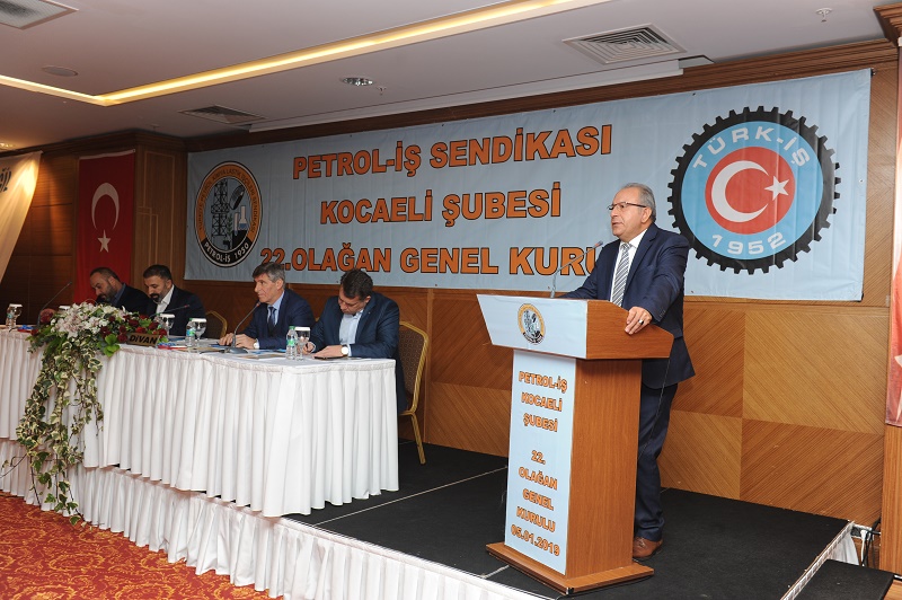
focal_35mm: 32
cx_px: 451
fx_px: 801
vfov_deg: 41.0
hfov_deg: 58.8
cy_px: 300
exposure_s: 1/80
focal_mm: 32
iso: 500
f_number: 5.6
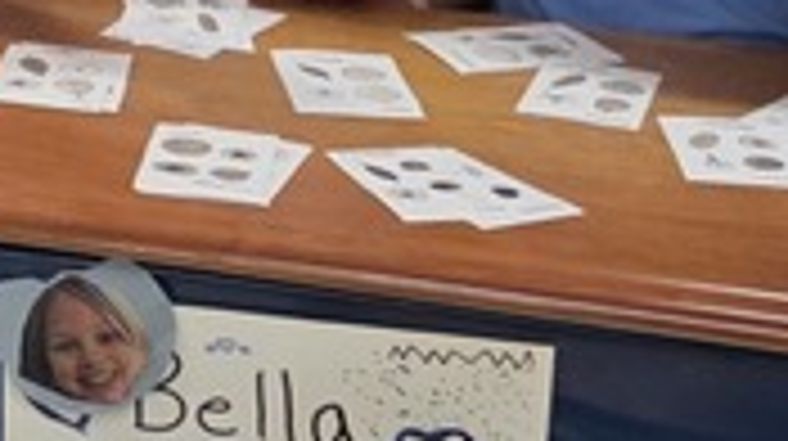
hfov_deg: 13.7
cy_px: -18
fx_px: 3068
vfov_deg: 8.2
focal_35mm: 147
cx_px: -428
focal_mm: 5.4
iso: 250
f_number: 1.8
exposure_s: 1/120
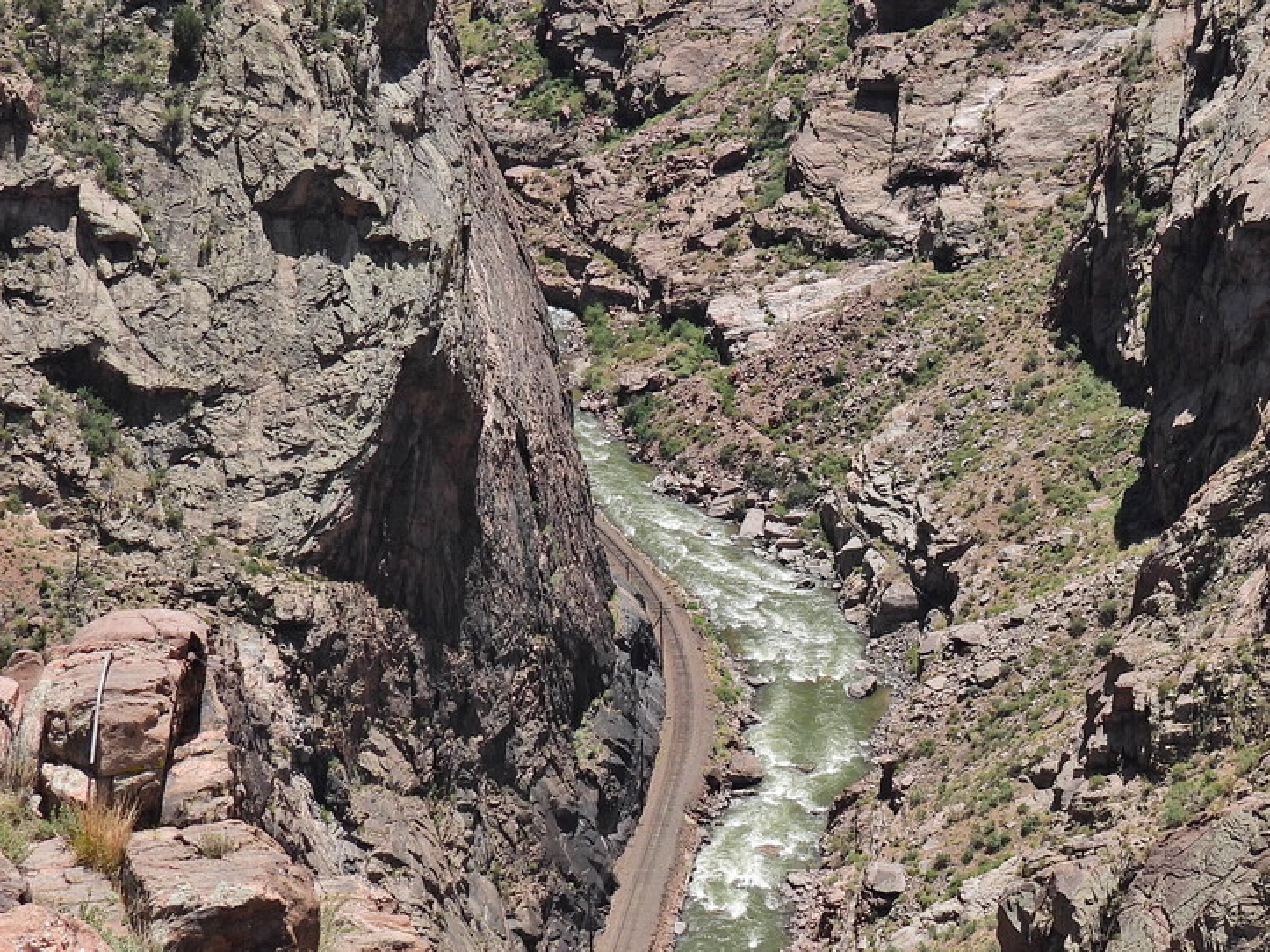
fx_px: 4549
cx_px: 940
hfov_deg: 15.8
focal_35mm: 124
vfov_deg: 11.9
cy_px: 548
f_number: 3.5
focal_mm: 12.5
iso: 100
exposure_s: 1/1250
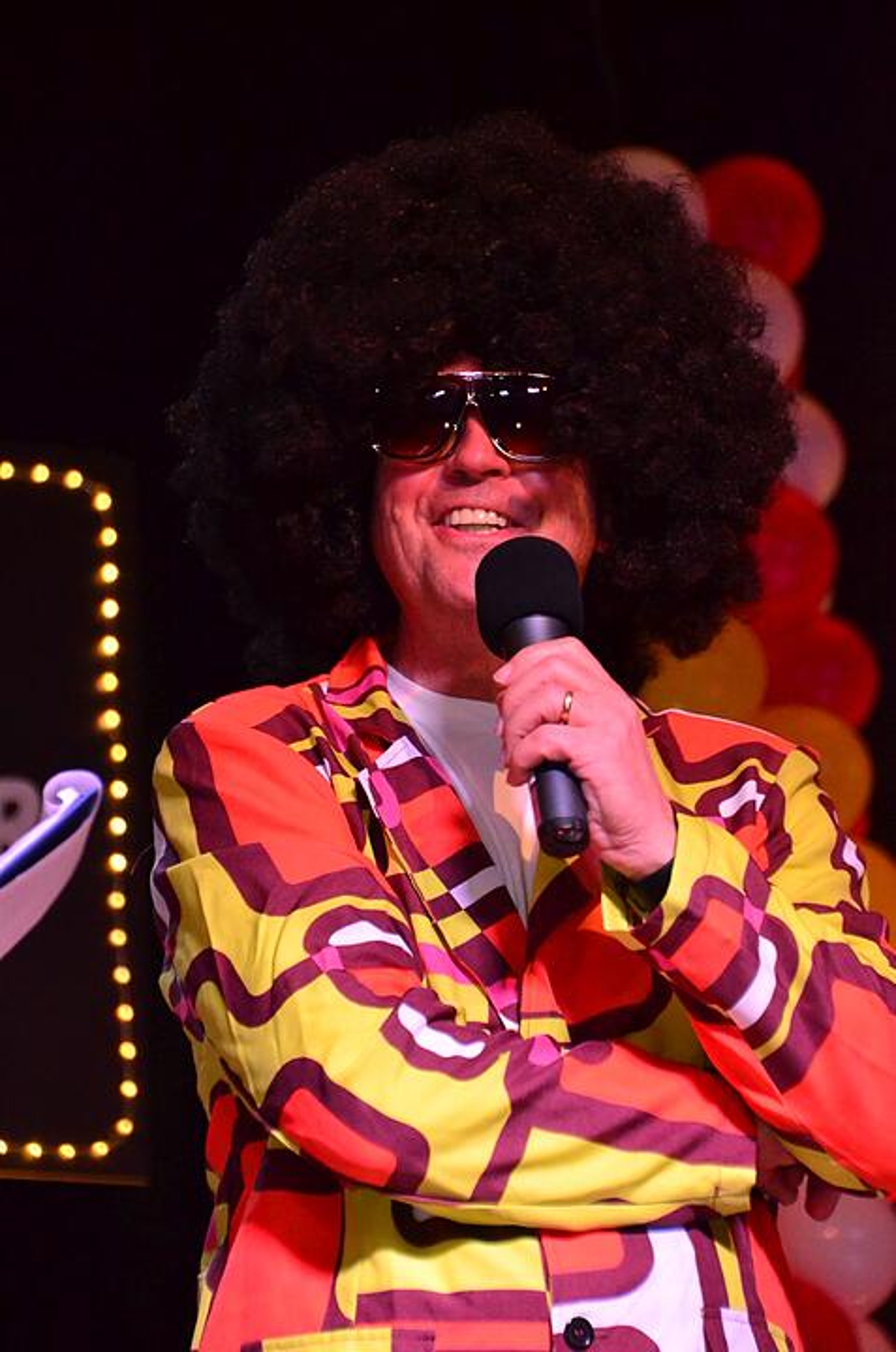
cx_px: 448
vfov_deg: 11.4
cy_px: 676
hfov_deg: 7.6
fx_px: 6749
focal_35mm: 180
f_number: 6
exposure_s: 1/125
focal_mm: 120
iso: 3200
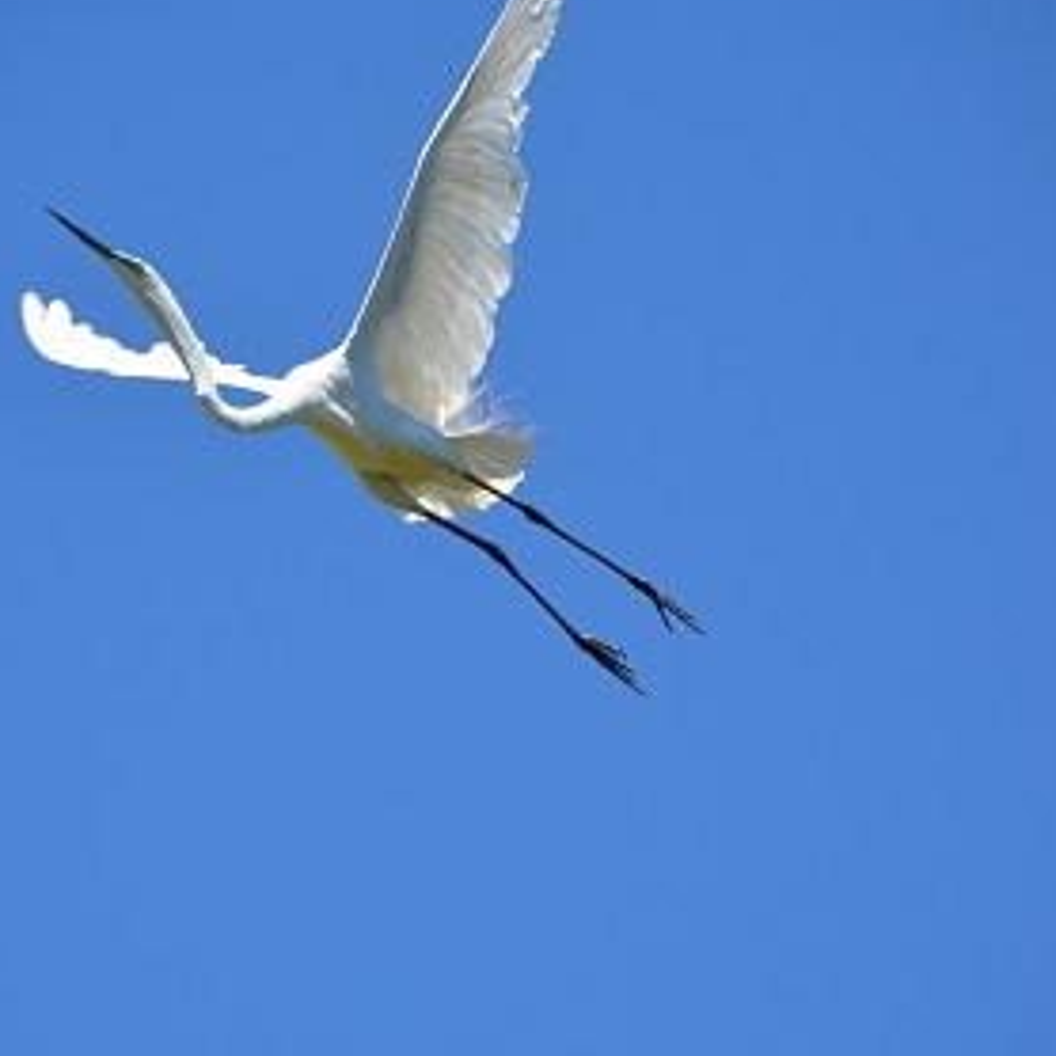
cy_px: 572
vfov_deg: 3.8
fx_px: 15807
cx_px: 452
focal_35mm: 458
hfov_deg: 3.8
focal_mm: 200
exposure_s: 1/1600
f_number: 6.3
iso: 400
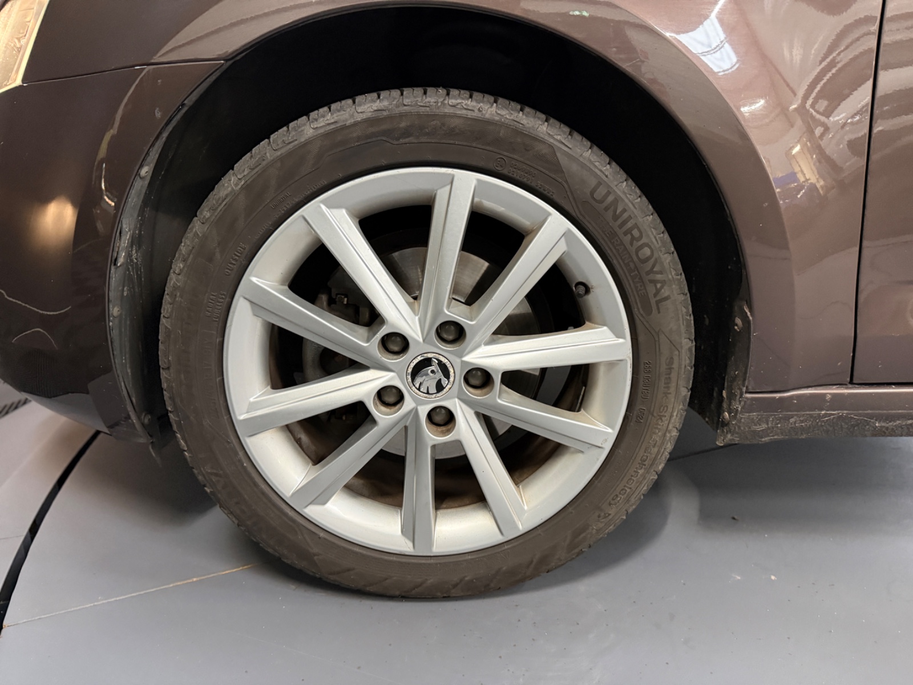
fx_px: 633
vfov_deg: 56.8
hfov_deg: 71.6
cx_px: 456
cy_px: 342
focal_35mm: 24
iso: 640
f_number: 1.78
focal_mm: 6.76
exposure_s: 1/33
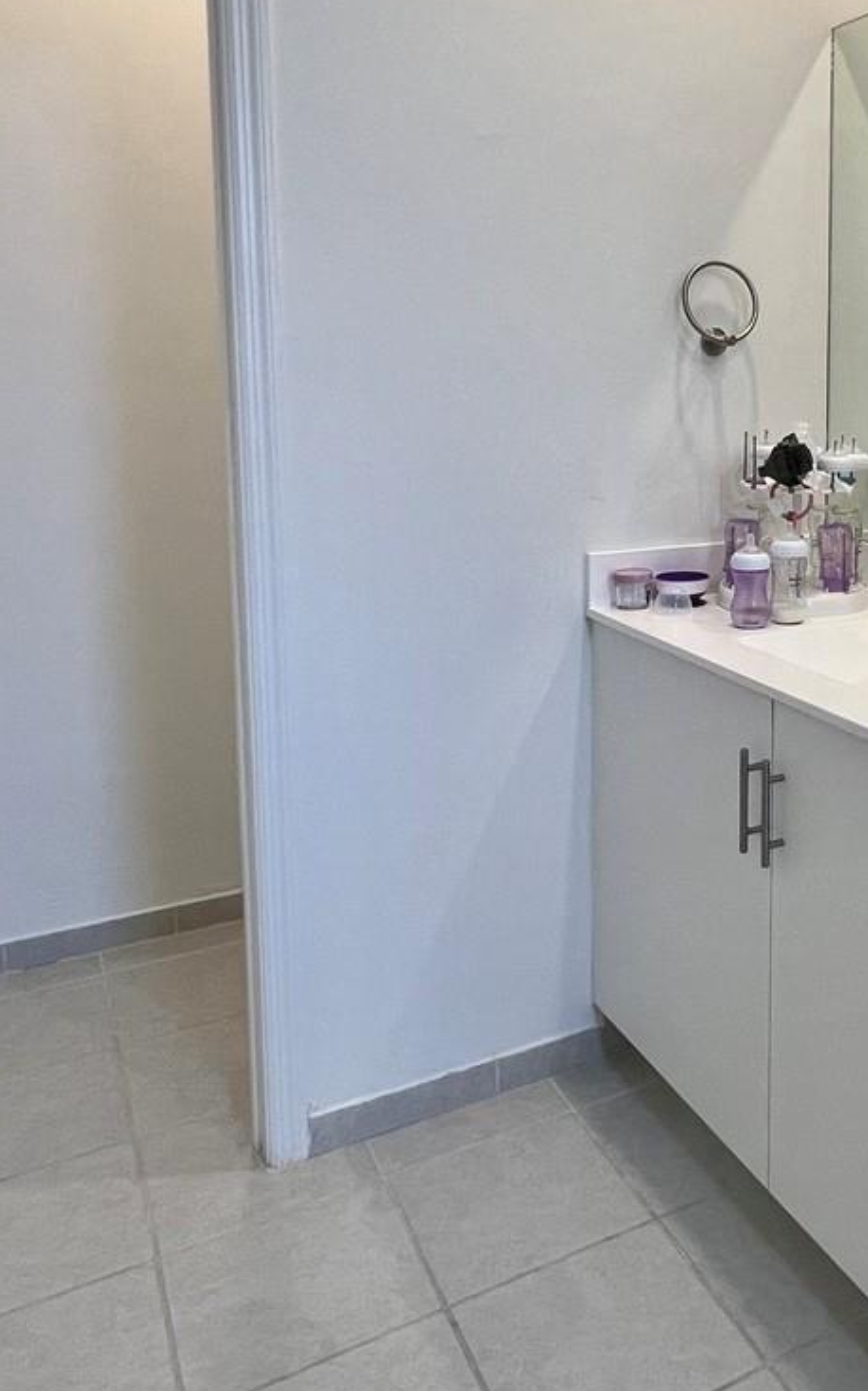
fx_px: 1136
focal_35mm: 30
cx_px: 798
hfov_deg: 38.6
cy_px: 477
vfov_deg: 61.6
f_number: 1.8
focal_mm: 1.57
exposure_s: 1/120
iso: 100
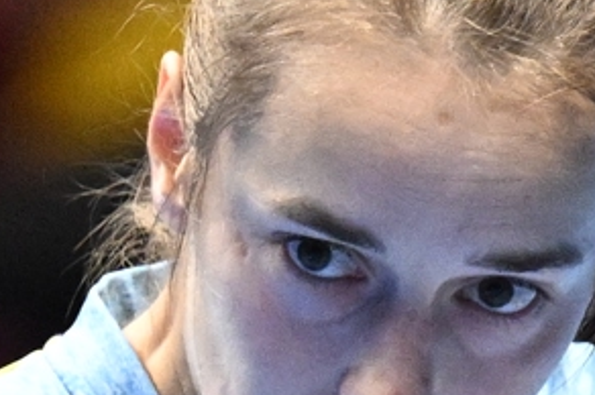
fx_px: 14231
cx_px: 344
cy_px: 643
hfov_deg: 2.4
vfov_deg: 1.6
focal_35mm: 862
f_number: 2.8
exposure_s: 1/1000
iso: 5600
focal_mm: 185
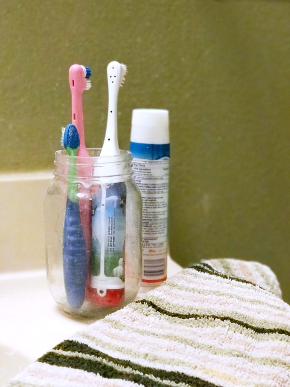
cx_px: 145
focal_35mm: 57
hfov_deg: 25.6
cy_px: 194
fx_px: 637
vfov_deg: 33.8
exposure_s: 1/60
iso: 1250
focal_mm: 6.6
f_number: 2.8
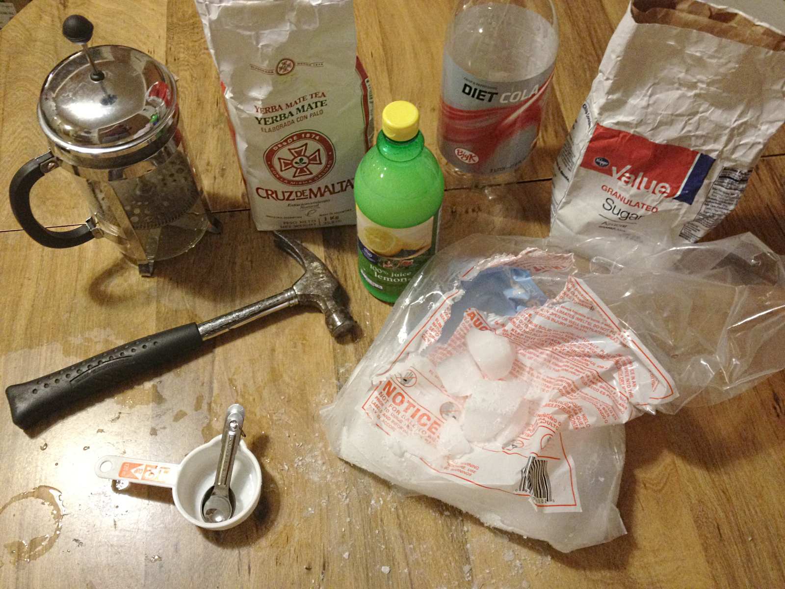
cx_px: 392
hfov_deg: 52.6
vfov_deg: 40.7
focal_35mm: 35
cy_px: 294
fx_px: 794
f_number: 2.4
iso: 250
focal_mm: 4.28
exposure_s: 1/20
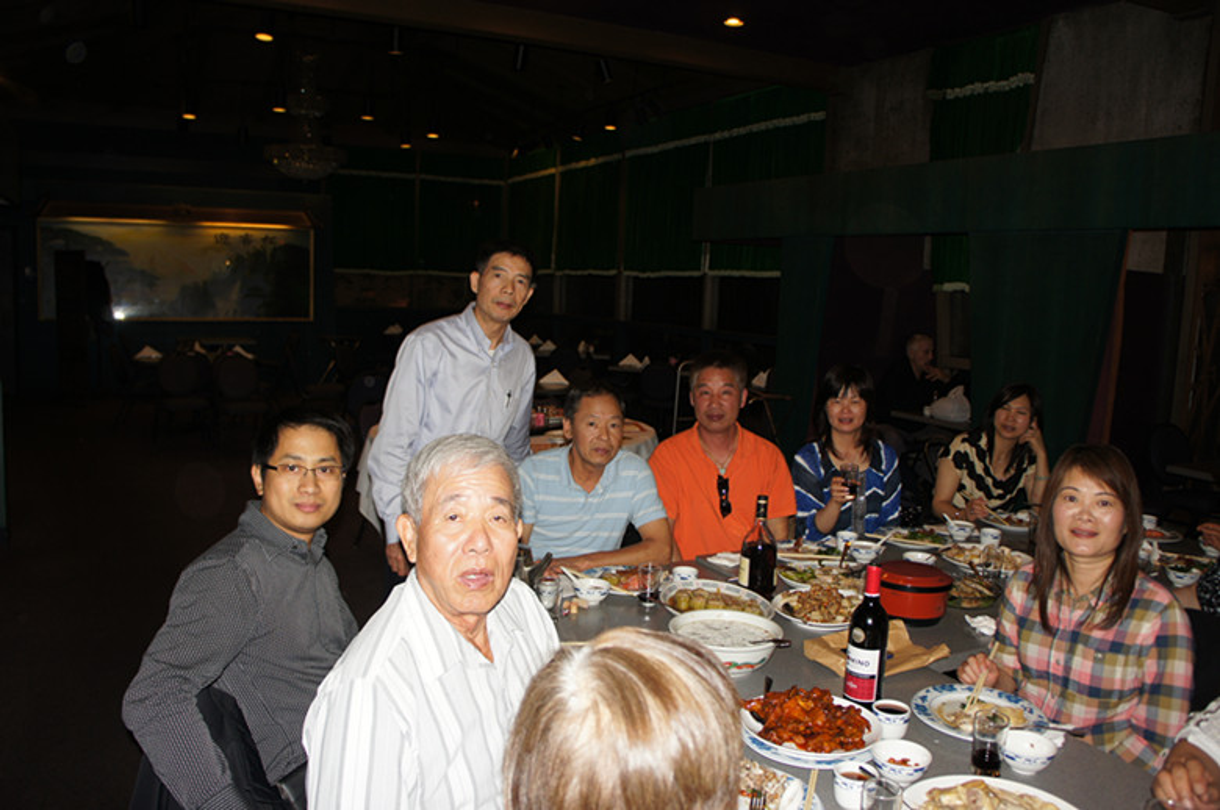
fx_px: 914
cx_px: 610
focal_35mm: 27
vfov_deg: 47.8
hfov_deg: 67.4
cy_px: 405
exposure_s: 1/60
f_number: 3.5
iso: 200
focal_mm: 18
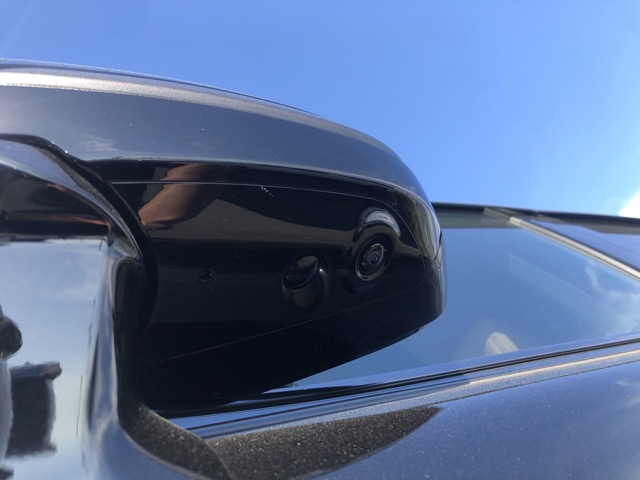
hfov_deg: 63.4
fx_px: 518
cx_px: 320
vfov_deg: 49.7
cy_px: 240
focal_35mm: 28
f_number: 1.8
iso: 20
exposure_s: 1/340
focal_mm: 3.99
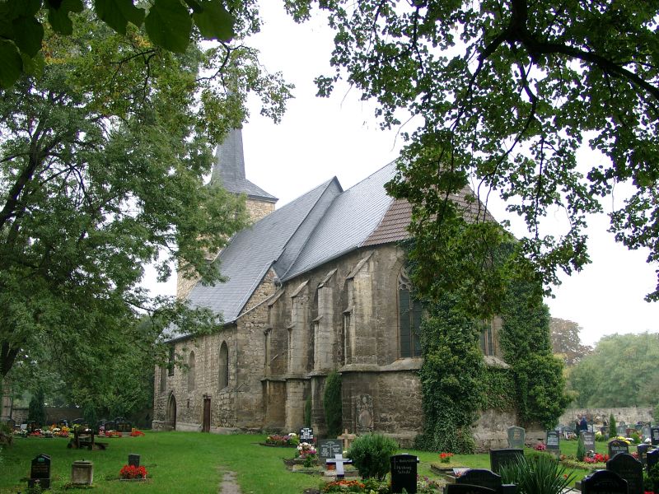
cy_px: 247
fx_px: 647
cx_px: 330
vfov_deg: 41.8
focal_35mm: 34
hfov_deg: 54.0
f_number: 2.8
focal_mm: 7.13
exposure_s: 1/91.1
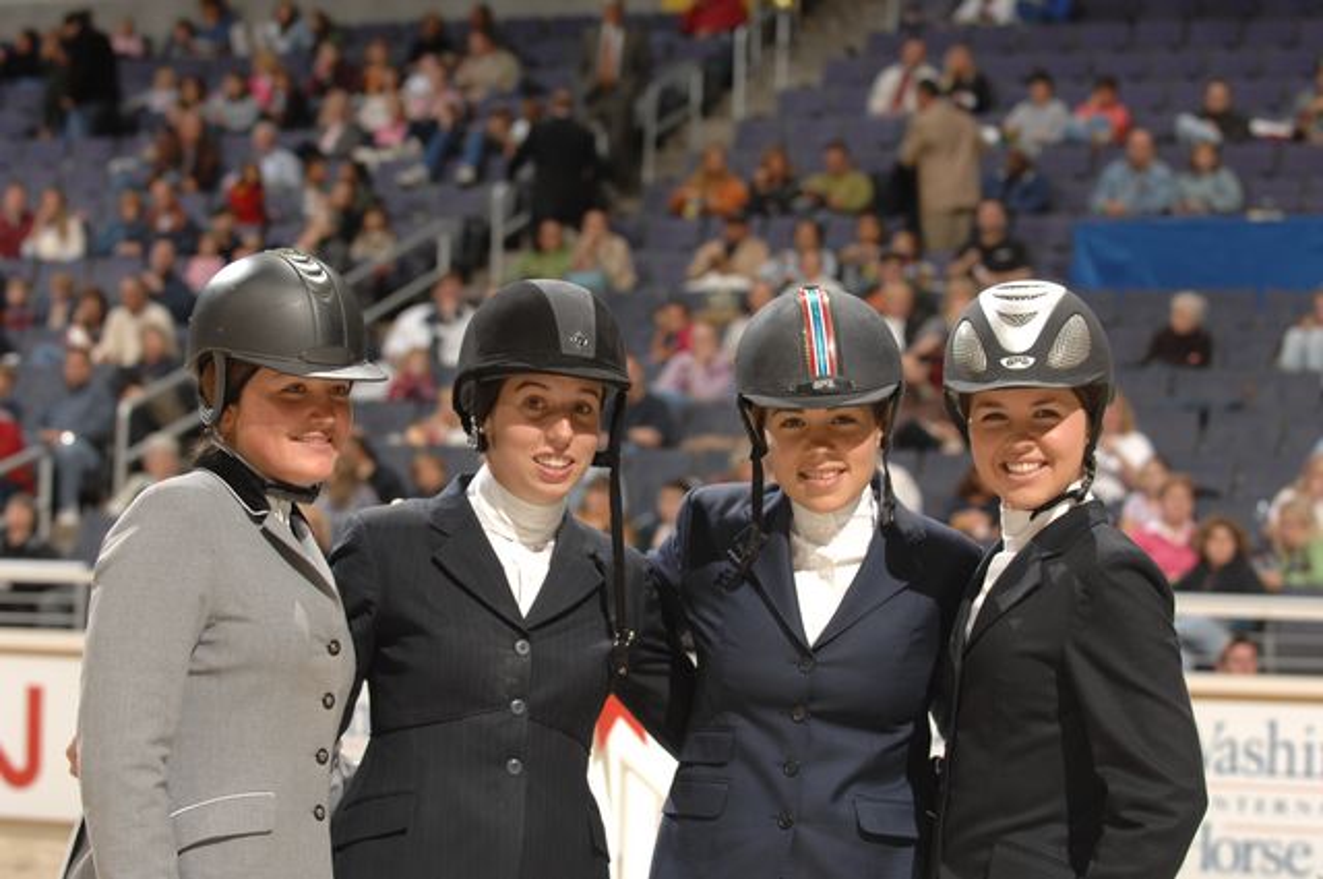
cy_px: 440
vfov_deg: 12.1
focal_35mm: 112
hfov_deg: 18.2
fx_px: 4129
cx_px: 662
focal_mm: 75
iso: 320
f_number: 4.5
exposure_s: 1/250
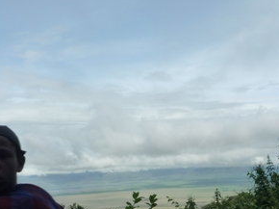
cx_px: 148
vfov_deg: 24.0
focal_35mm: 58
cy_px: 215
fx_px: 467
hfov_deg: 33.2
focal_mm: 4.9
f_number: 5
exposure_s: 1/800
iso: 160
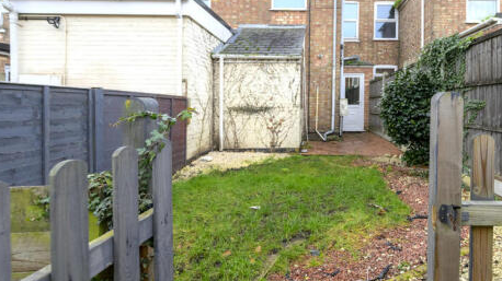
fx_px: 279
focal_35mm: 21
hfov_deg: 81.5
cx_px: 327
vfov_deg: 53.4
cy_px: 127
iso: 500
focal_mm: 14
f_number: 13
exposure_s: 1/320
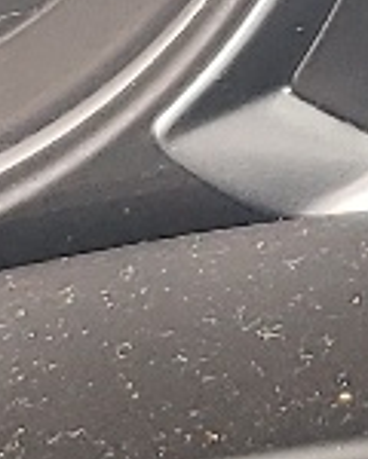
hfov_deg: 5.5
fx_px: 3676
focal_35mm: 270
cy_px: -502
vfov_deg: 6.9
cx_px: 1000
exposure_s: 1/120
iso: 83
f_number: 1.5
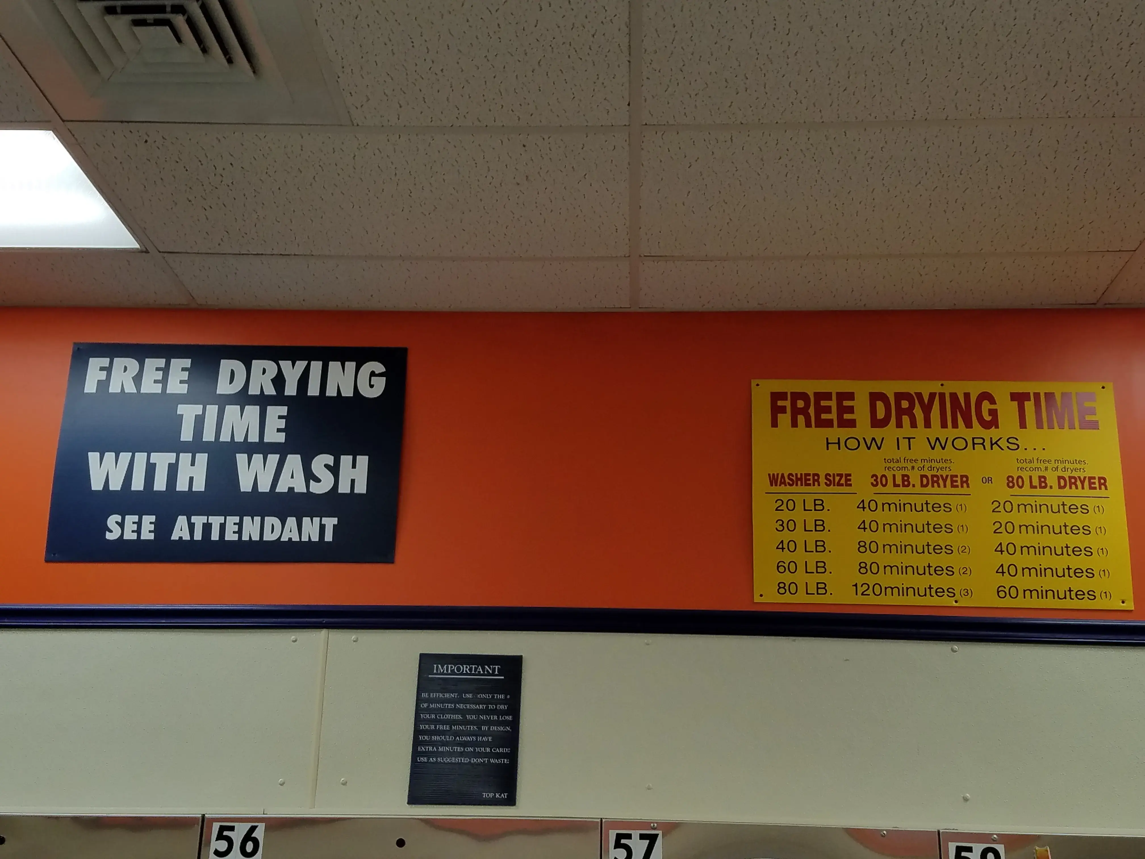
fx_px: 860
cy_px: 430
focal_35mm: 26
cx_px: 572
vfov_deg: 53.1
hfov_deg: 67.3
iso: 50
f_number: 1.7
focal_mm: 4.2
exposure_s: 1/129
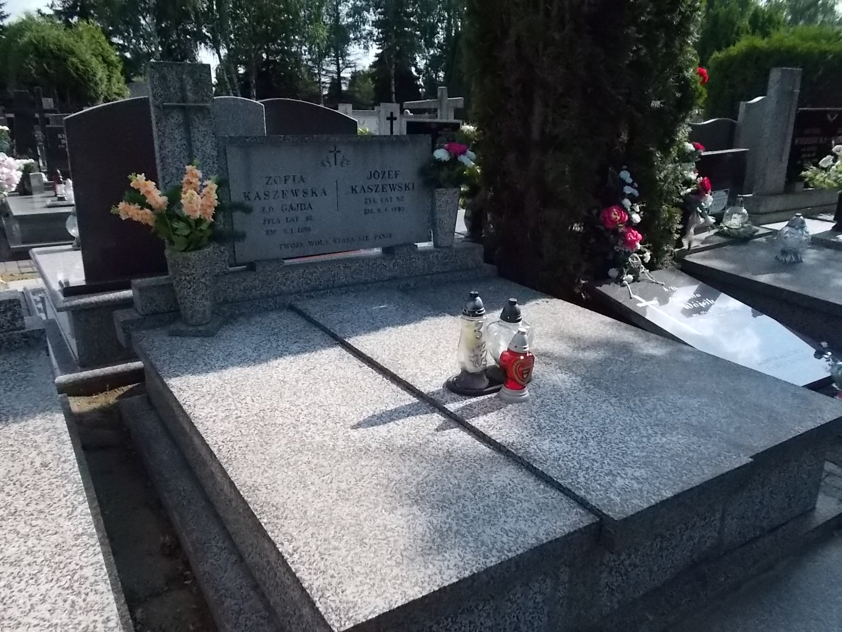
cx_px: 421
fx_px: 632
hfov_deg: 67.3
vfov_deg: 53.1
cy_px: 316
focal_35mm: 26
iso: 400
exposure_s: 1/500
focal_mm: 4.6
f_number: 8
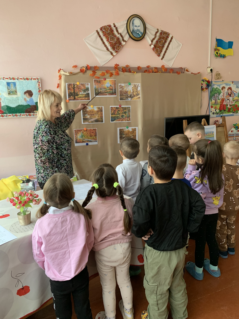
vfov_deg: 67.3
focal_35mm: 26
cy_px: 160
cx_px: 120
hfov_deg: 53.1
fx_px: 239
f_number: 1.8
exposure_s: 1/60
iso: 160
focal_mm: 4.25
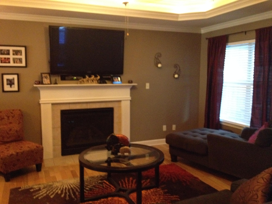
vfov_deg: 40.7
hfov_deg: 52.6
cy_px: 102
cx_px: 136
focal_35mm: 35
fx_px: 275
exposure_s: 1/15
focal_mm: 4.28
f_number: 2.4
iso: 800
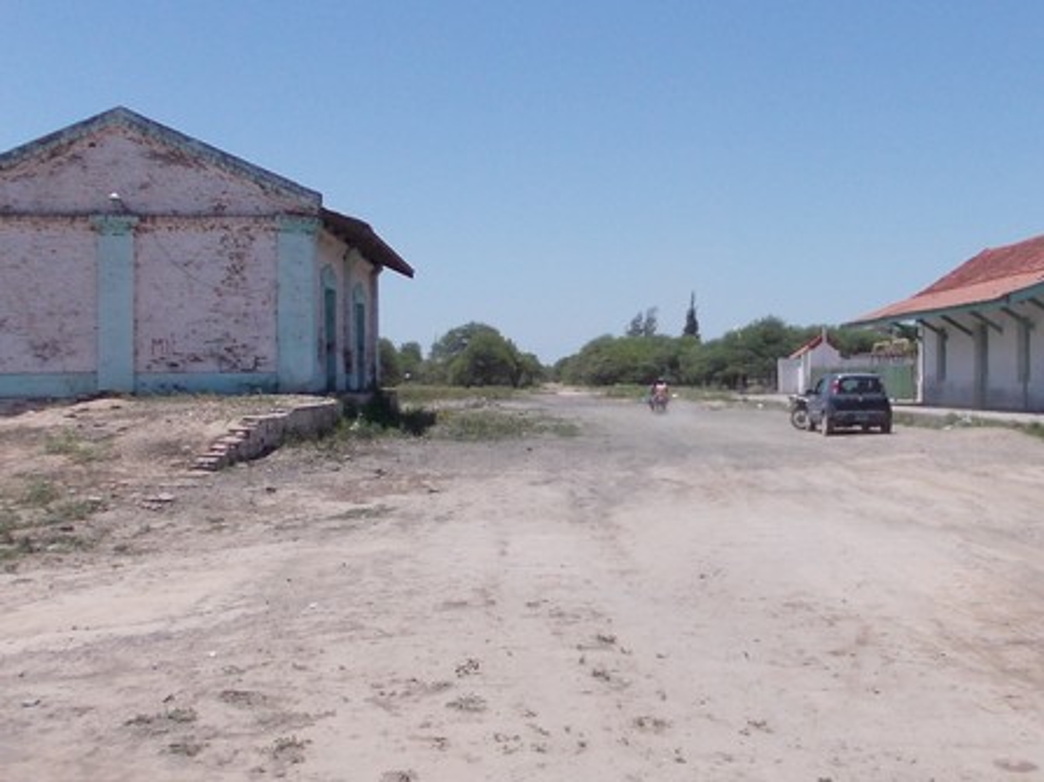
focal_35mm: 48
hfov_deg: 39.3
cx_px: 670
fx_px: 1447
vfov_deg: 30.2
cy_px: 371
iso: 80
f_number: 5.4
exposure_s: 1/500
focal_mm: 4
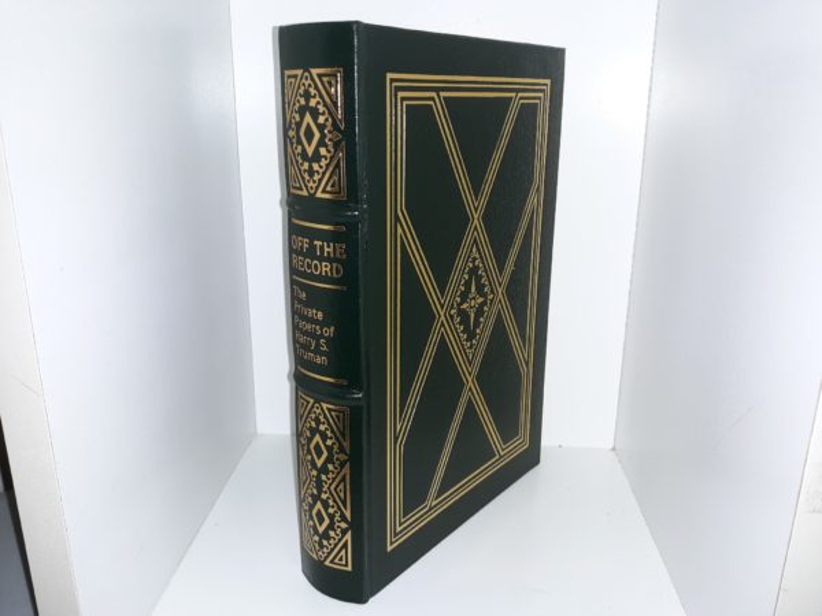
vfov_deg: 49.7
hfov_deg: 63.4
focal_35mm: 28
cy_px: 308
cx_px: 411
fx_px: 665
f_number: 1.7
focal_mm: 3.7
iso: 40
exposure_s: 1/60
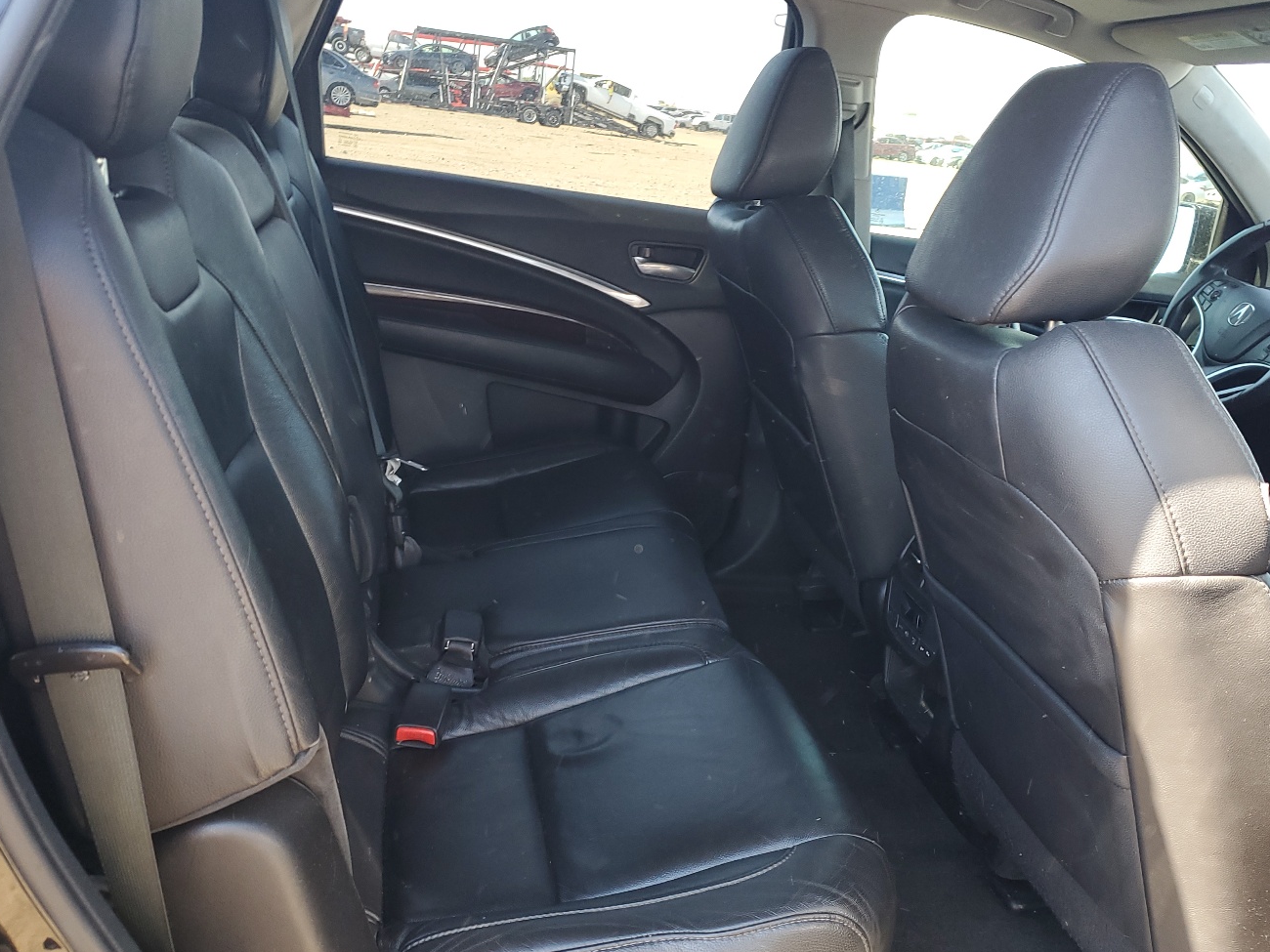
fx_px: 1174
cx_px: 660
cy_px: 527
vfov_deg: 44.1
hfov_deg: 56.8
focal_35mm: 32
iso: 66
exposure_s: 1/120
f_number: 1.5
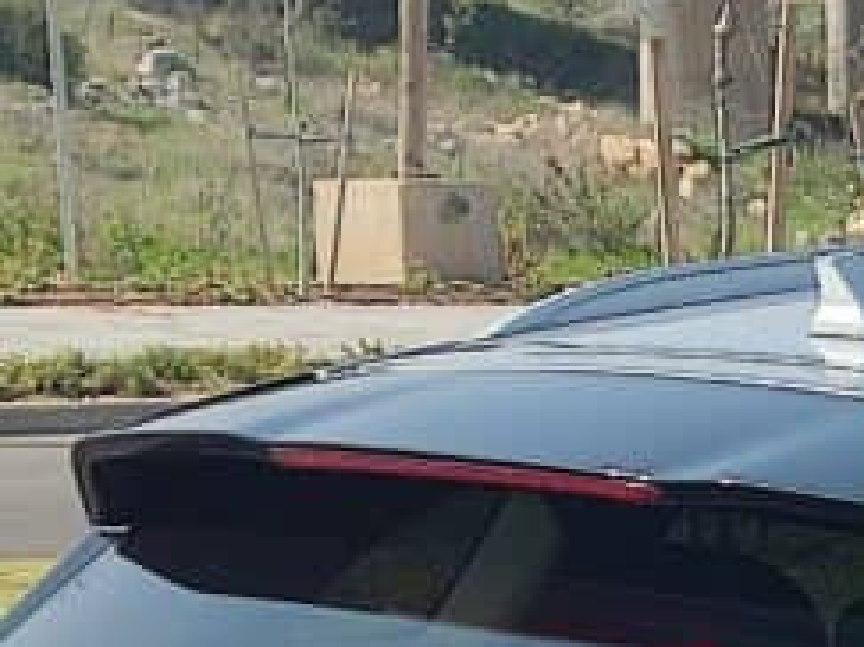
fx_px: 4515
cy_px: 907
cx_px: 1650
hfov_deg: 10.2
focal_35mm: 181
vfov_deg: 8.1
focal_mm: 4.71
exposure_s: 1/1890
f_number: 1.79
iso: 50
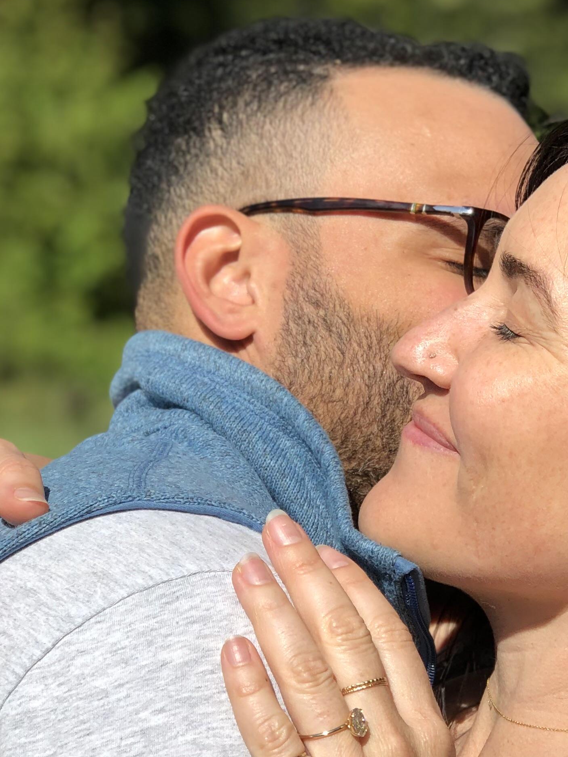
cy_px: 447
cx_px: 527
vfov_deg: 17.6
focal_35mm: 112
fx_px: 2450
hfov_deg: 13.1
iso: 16
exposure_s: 1/1116
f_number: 2.4
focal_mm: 6
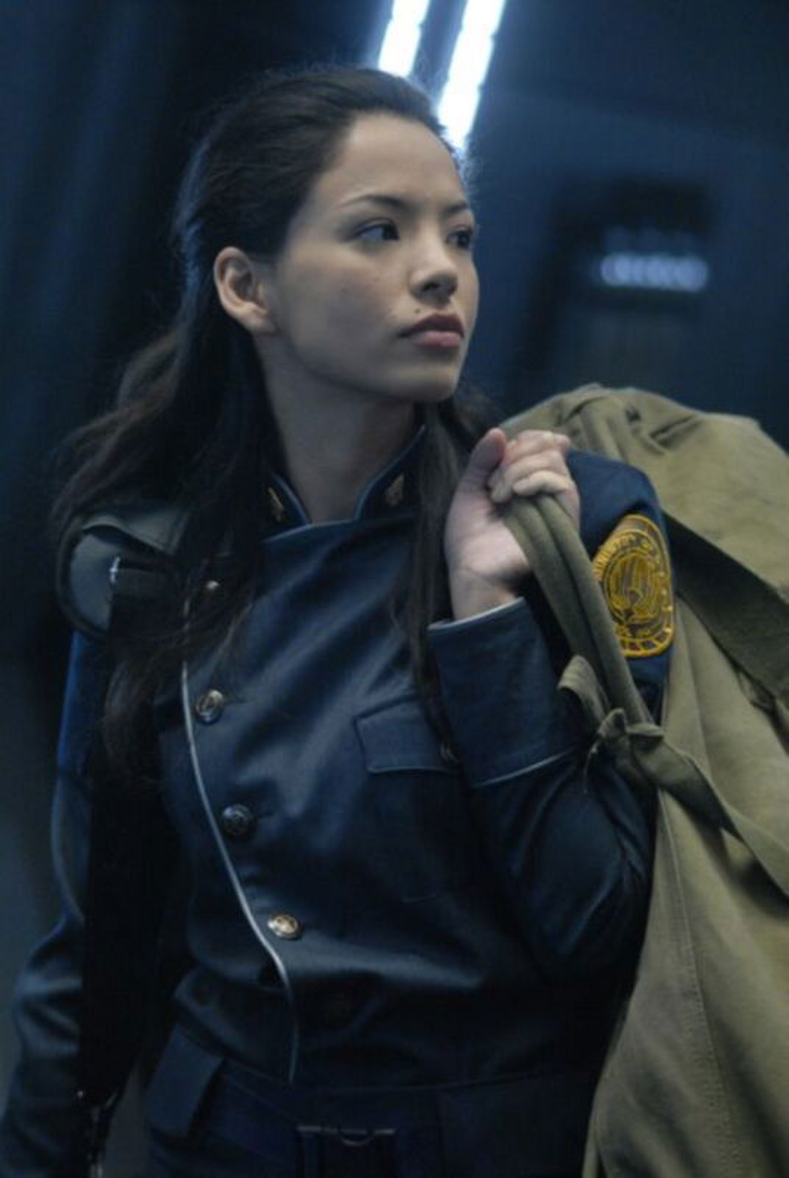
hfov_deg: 8.7
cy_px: 589
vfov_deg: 13.0
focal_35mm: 158
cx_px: 394
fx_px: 5160
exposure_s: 1/160
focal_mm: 105
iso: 1000
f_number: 2.2
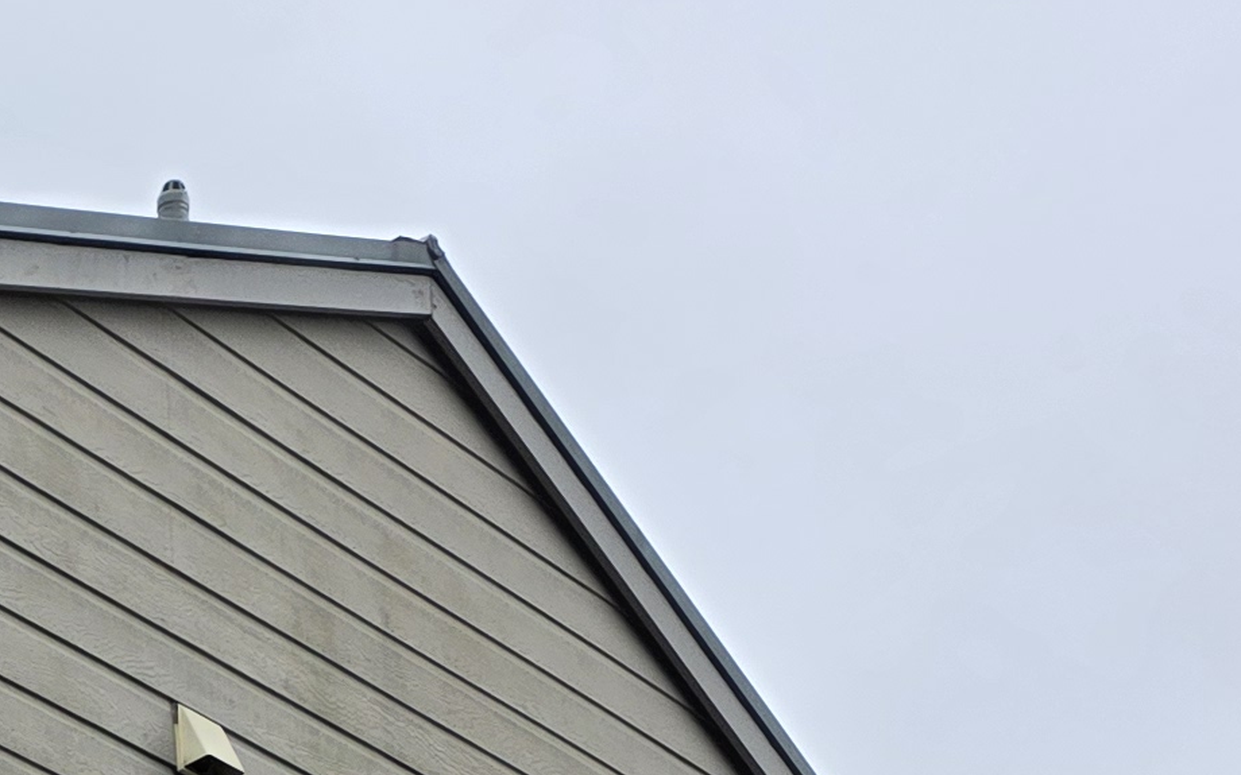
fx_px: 3585
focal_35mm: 106
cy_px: 1492
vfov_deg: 11.3
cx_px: -480
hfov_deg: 18.0
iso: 40
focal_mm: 6.3
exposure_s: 1/359
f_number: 1.7
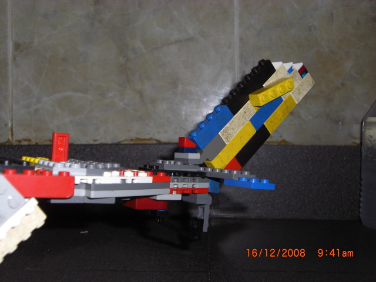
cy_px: 141
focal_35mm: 47
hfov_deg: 40.4
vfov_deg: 30.9
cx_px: 188
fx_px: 511
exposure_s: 1/60
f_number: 3
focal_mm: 7.6
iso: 64
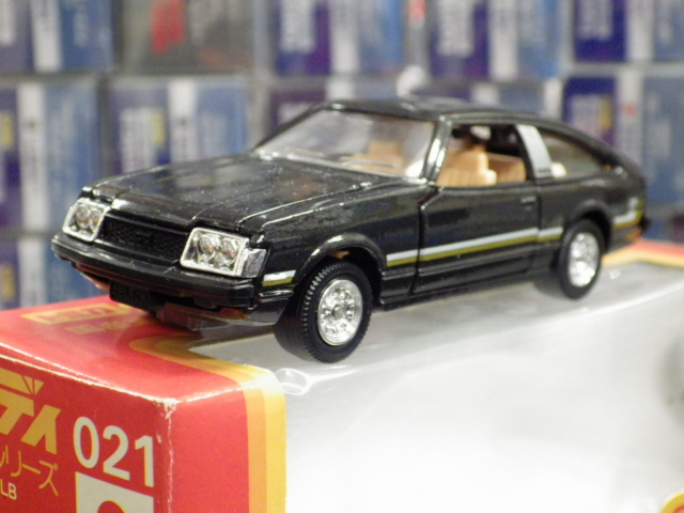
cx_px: 342
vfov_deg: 20.7
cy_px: 256
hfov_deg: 27.4
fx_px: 1403
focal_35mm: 71
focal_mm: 12.8
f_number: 4.2
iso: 1000
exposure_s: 1/25
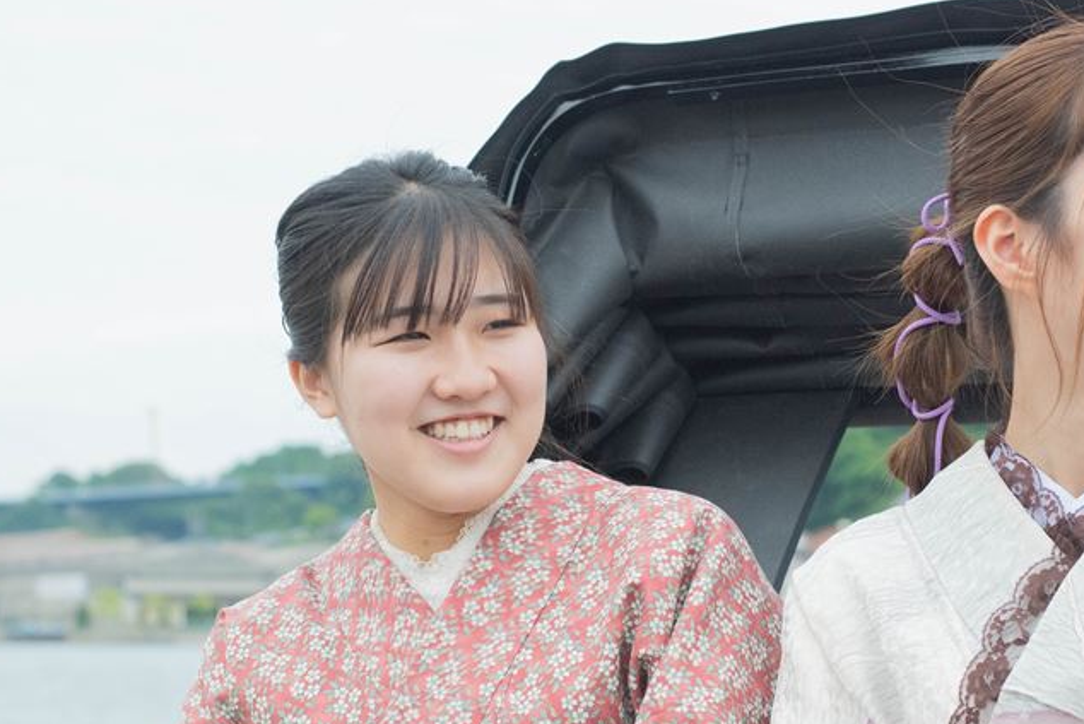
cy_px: 325
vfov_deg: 13.6
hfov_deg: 20.2
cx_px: 527
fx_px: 3042
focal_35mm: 101
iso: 800
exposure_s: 1/5000
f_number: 5
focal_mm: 50
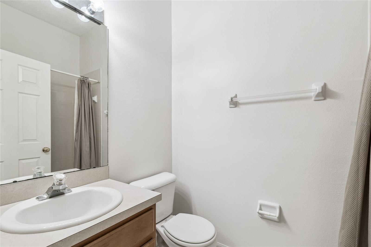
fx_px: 155
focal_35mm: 15
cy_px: 124
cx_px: 186
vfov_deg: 77.3
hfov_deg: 100.4
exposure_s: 1/13
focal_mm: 10
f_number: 7.1
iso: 100
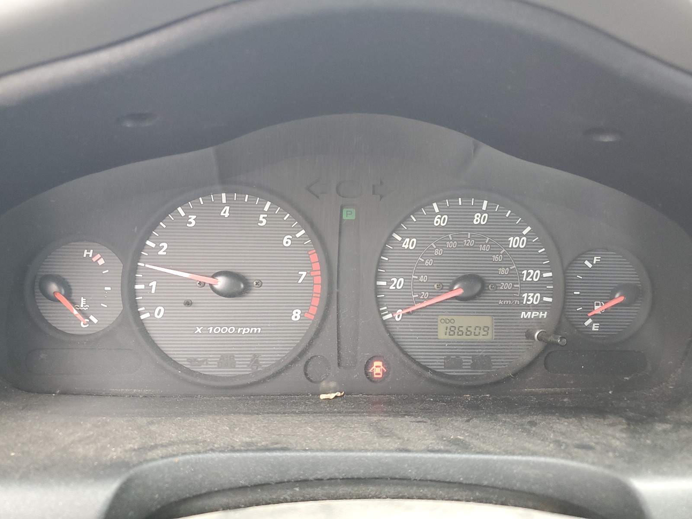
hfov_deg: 67.3
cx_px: 346
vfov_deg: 53.1
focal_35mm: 26
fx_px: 520
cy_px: 260
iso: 81
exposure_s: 1/60.2
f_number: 1.5
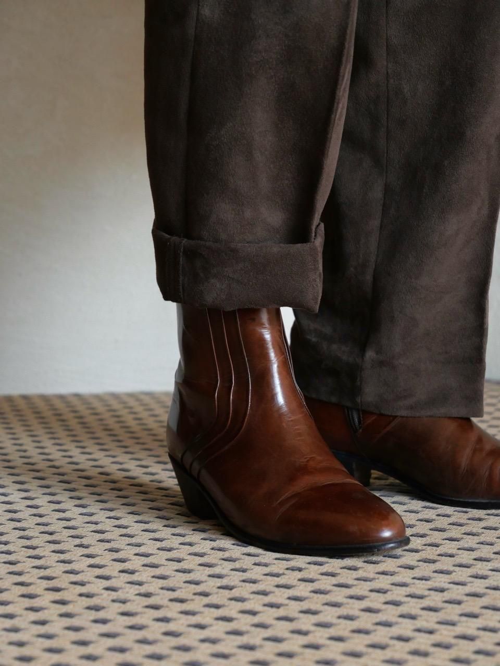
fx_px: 1926
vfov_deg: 19.6
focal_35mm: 100
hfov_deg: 14.8
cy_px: 333
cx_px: 250
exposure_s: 1/125
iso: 800
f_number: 3.9
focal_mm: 50
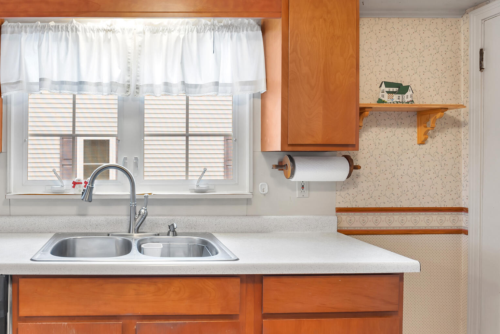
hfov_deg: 65.9
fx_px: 361
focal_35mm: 26
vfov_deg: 49.6
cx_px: 137
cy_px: 173
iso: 250
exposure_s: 1/10
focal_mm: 16
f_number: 6.3
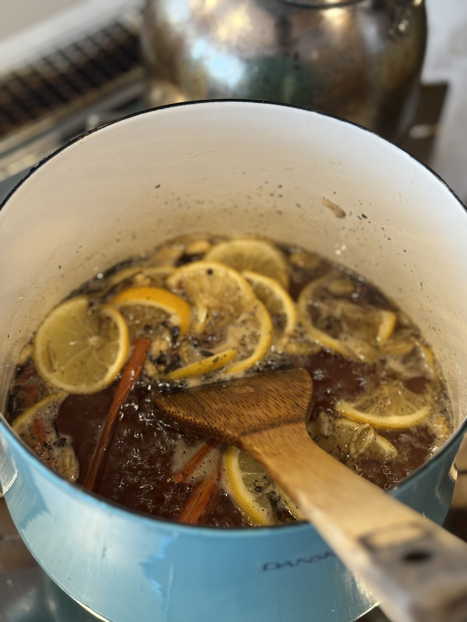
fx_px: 935
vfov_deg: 36.8
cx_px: 234
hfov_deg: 28.0
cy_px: 311
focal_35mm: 52
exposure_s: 1/60
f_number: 1.6
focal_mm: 5.96
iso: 125
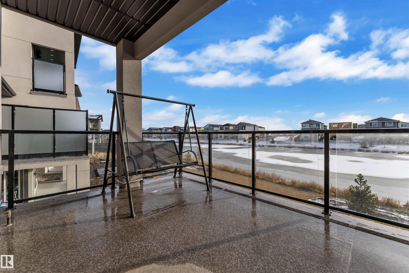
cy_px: 136
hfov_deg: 104.3
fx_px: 159
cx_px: 204
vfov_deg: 81.2
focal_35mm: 14
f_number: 8
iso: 100
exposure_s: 1/320
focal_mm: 14
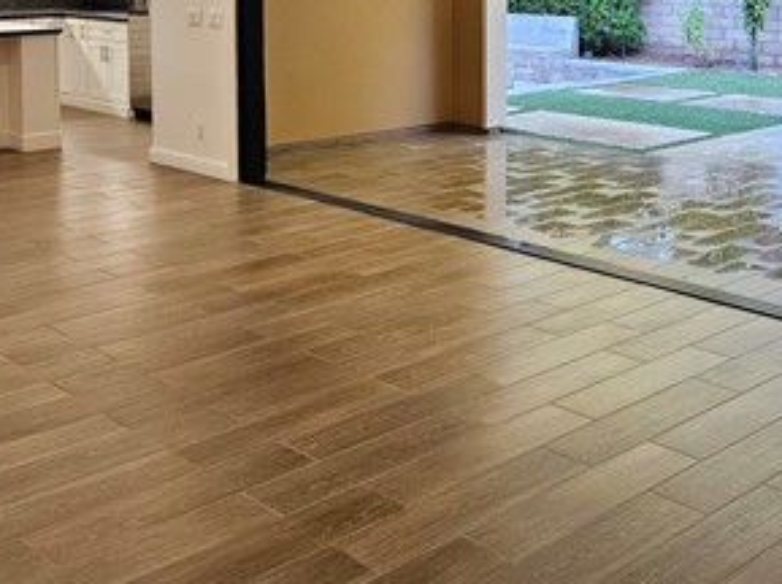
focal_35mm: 51
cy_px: 22
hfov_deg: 37.3
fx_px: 1151
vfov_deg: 27.1
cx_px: 487
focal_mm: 5.4
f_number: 1.8
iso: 250
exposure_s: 1/120
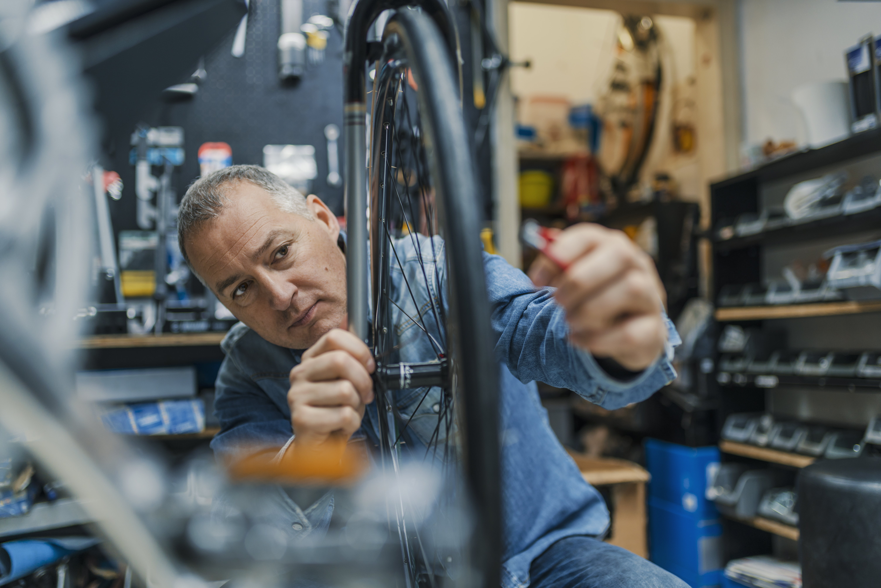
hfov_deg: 54.4
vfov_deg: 37.9
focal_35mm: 35
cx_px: 440
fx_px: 857
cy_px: 294
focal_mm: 35
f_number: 1.8
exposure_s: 1/125
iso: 200
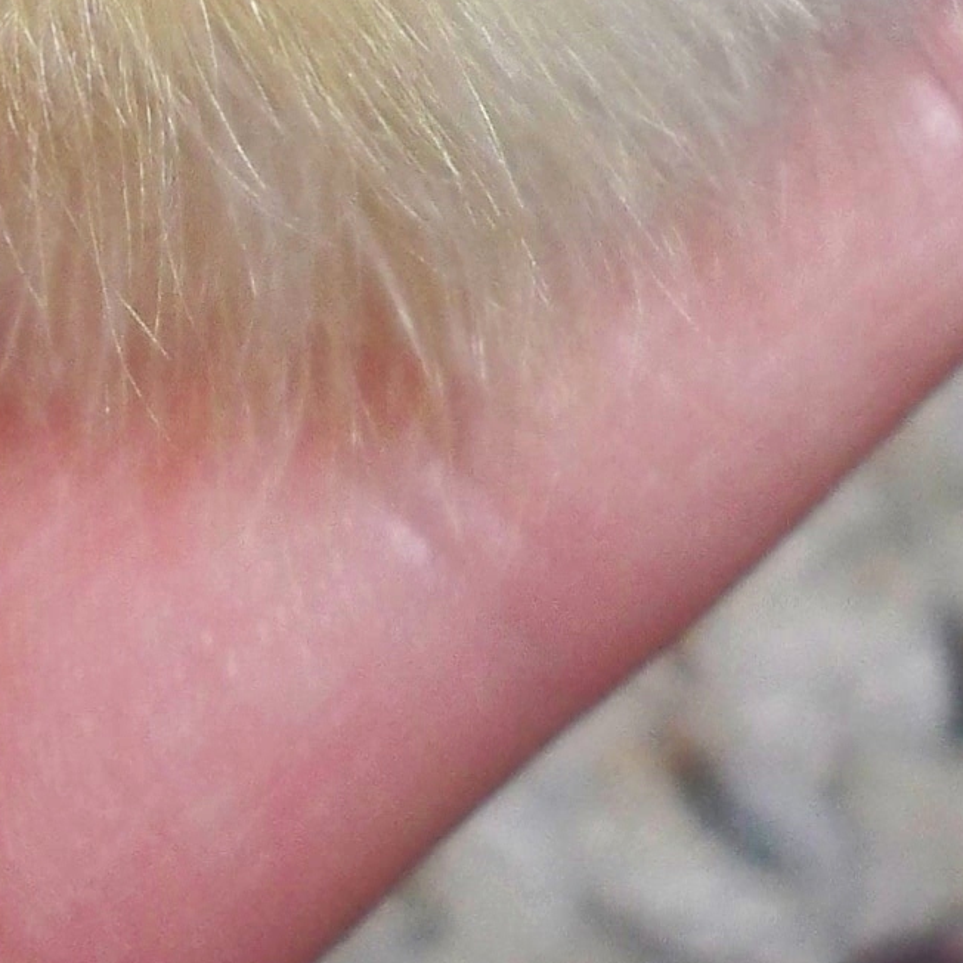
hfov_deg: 10.0
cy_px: -953
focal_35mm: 173
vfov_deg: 9.5
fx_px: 5445
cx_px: 25
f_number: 3.1
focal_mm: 6.3
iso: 200
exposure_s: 1/60
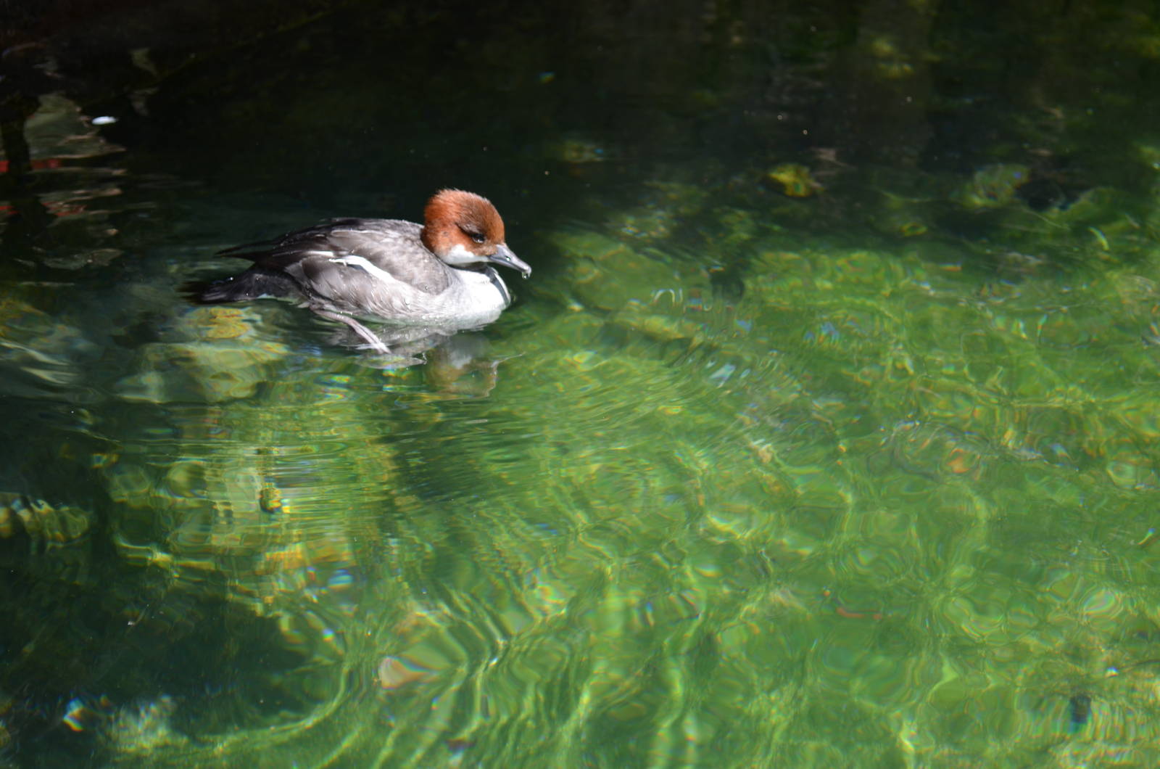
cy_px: 384
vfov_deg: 16.5
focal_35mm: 82
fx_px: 2653
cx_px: 580
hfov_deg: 24.7
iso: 200
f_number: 5.6
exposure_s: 1/125
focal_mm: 55
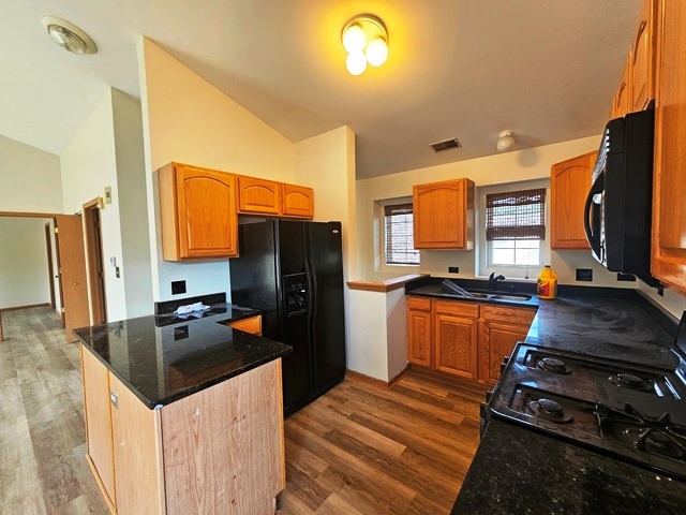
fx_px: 258
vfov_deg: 89.9
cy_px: 258
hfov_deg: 106.2
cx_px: 343
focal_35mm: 13
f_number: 2.2
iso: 160
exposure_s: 1/60
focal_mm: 2.2
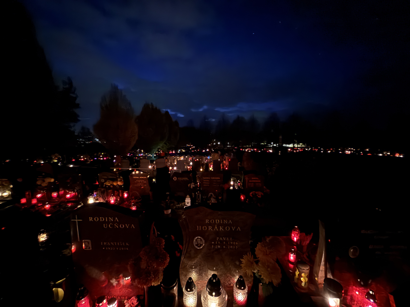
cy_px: 154
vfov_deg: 85.7
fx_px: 166
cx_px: 205
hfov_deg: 102.1
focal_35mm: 14
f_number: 2.2
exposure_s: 1
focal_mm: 2.22
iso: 4000
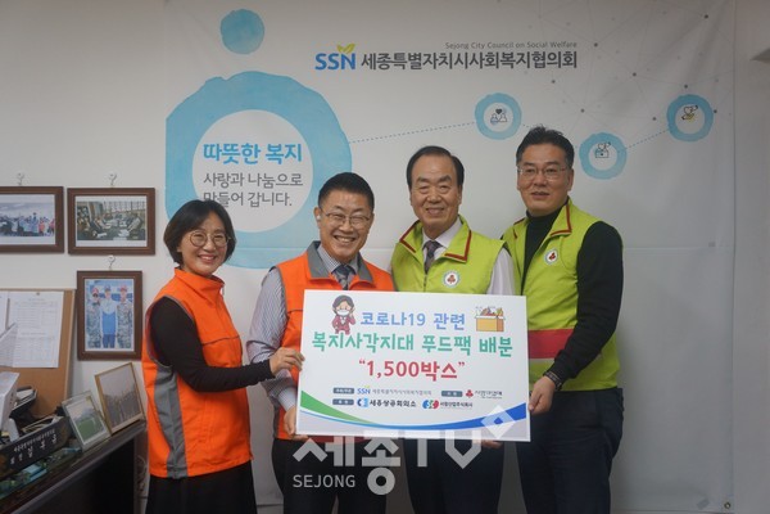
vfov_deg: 36.9
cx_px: 385
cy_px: 257
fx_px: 770
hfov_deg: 53.1
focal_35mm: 36
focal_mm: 24
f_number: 4
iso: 640
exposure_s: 1/160
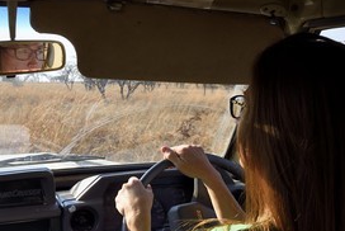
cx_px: 114
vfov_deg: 35.5
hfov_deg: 50.9
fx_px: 355
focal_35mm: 37
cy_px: 164
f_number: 11
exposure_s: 1/250
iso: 400
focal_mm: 24
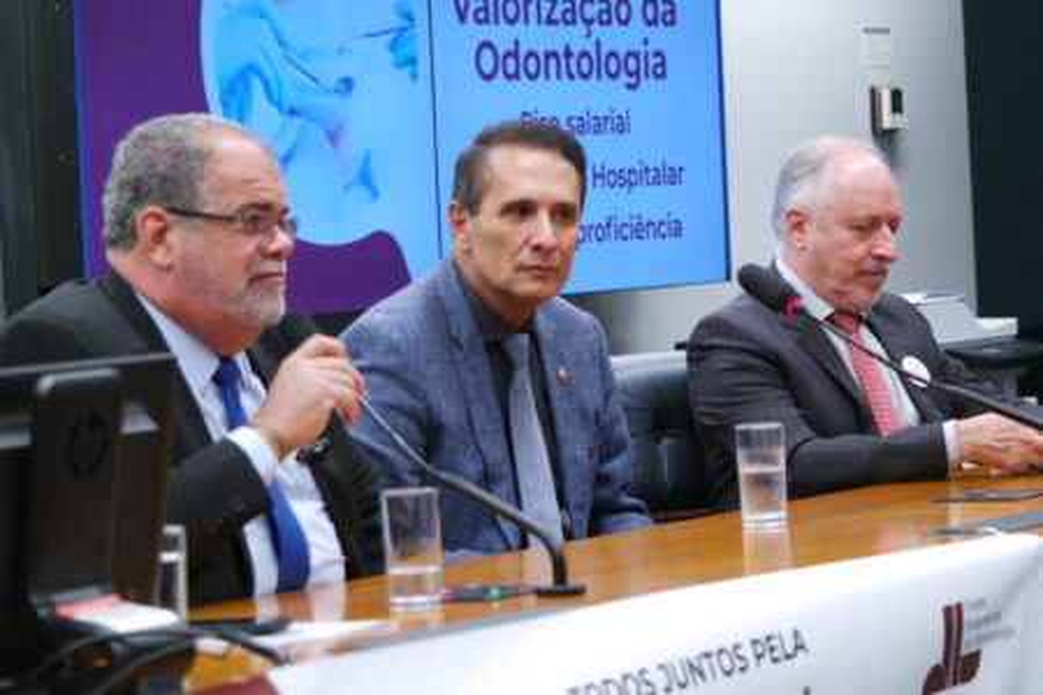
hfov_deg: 12.8
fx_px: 4635
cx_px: 522
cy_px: 348
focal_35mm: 160
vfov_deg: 8.6
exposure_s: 1/125
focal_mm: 104
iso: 2500
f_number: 5
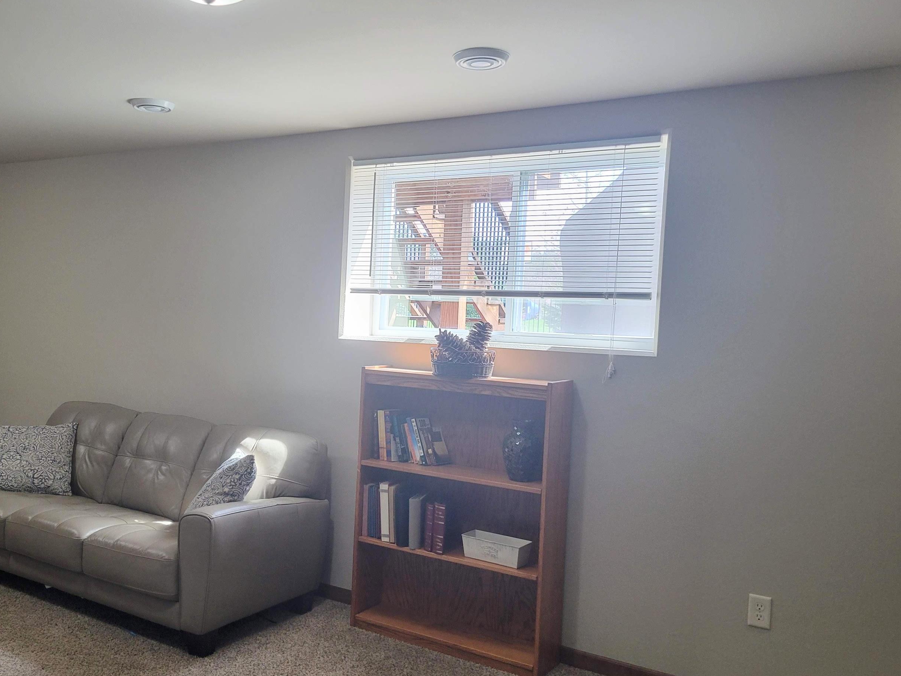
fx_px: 859
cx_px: 348
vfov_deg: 42.9
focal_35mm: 33
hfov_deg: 54.8
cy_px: 354
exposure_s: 1/120
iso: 200
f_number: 1.8
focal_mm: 5.4
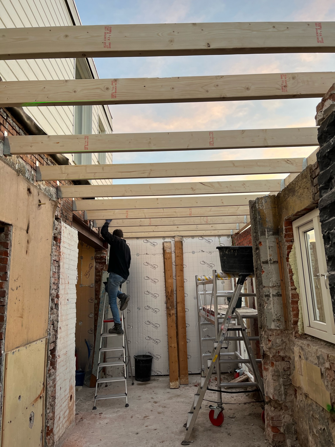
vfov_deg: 67.3
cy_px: 224
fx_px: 336
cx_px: 168
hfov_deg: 53.0
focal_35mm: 26
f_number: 1.6
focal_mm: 5.1
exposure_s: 1/200
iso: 40
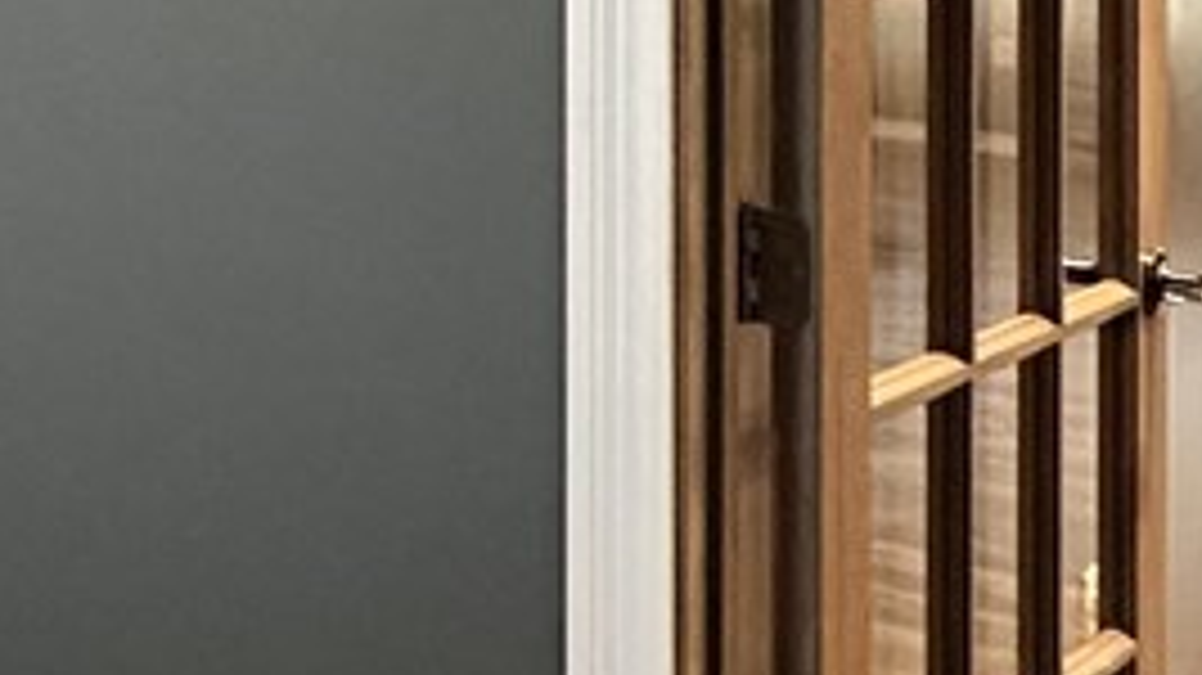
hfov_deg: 22.5
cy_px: -158
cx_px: -702
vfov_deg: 15.8
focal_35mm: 73
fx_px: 2326
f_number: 2.2
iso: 500
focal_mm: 2.22
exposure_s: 1/60
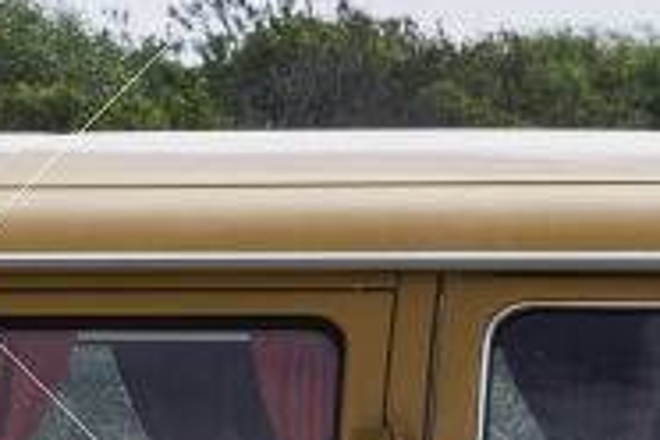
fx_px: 6160
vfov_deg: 4.1
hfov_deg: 6.1
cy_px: 782
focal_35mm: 336
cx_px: -67
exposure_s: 1/350
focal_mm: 48
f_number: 8
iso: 100
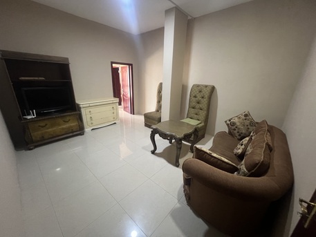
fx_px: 119
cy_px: 118
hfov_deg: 106.2
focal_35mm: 13
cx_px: 158
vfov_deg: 89.9
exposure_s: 1/20
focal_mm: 1.57
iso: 320
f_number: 1.8
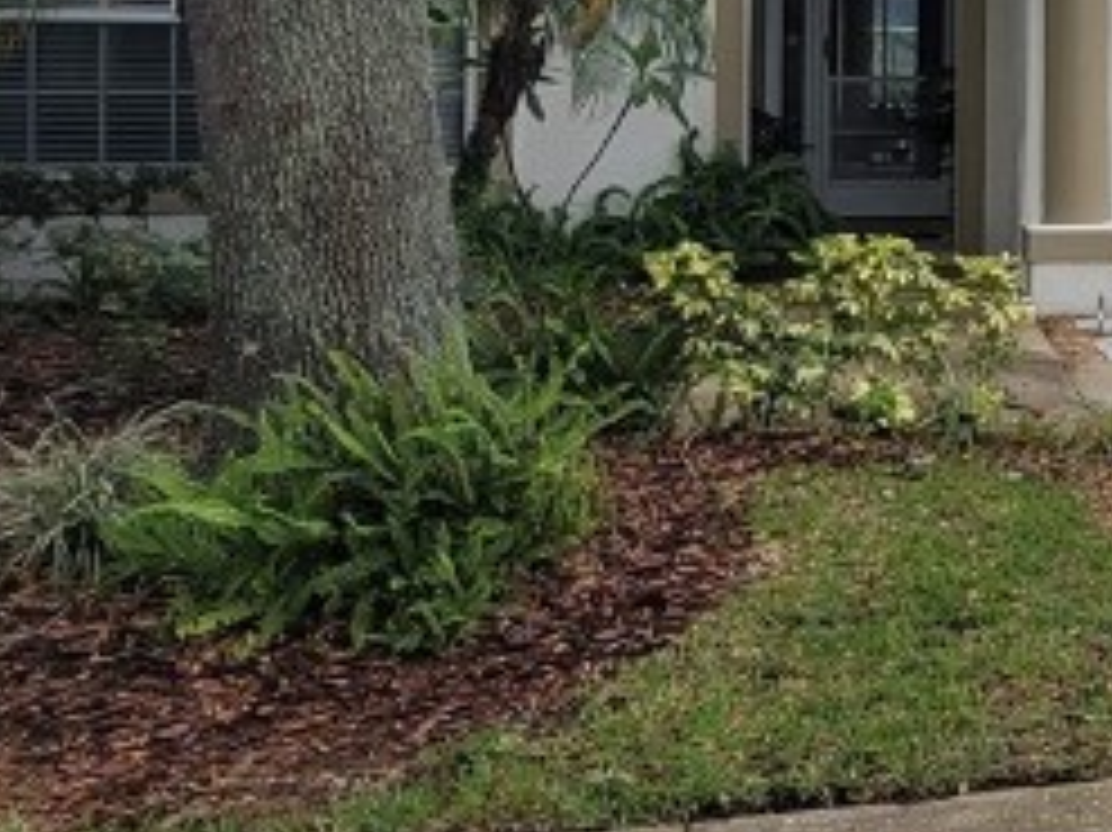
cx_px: 1391
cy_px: 45
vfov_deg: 25.9
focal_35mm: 54
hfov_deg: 29.6
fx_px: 1734
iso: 64
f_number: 2.2
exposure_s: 1/1126
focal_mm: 2.2
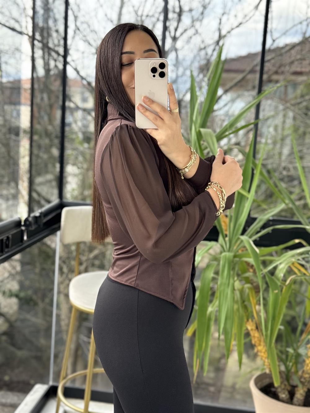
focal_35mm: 48
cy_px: 206
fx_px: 573
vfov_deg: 39.7
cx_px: 155
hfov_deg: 30.3
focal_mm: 6.76
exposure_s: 1/322
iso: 64
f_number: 1.78
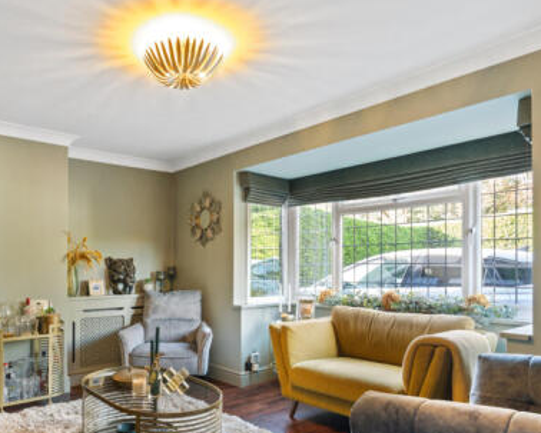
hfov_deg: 63.1
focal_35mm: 27
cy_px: 287
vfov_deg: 52.6
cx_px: 190
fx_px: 430
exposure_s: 8
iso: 320
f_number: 8
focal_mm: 16.5
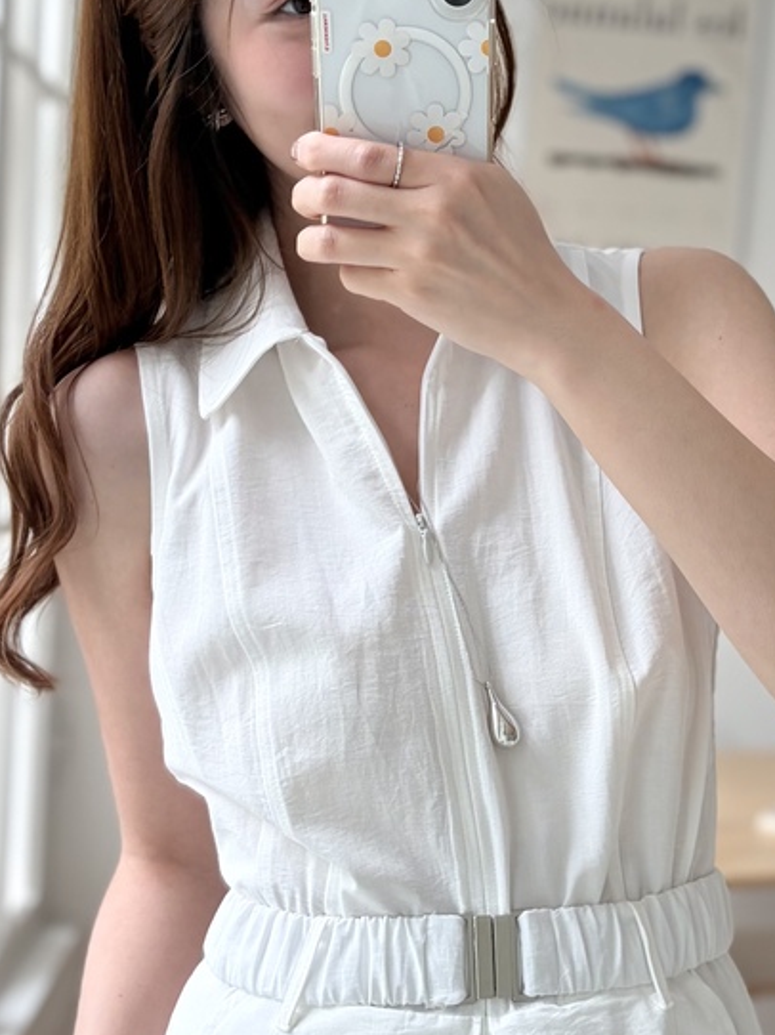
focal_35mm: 48
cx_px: 571
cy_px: 911
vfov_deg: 37.4
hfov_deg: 29.8
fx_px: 1434
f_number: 1.6
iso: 64
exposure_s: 1/120
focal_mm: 5.96
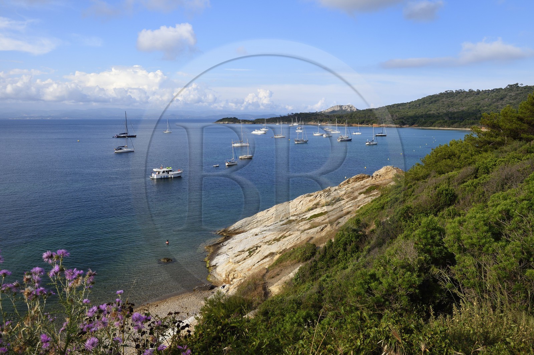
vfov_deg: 46.3
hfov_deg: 65.5
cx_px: 267
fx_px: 415
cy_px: 178
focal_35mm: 28
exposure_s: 1/125
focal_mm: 28
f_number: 16
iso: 200
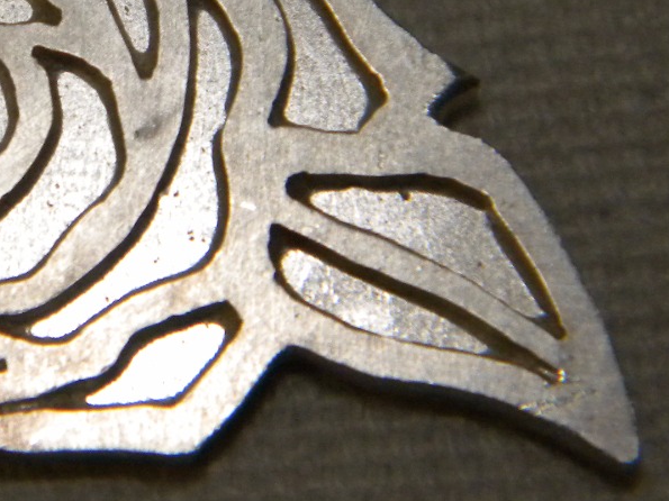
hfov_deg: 9.8
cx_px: 31
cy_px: 102
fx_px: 3884
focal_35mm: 201
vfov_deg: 7.4
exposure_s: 1/30
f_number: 9
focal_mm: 15.1
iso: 400
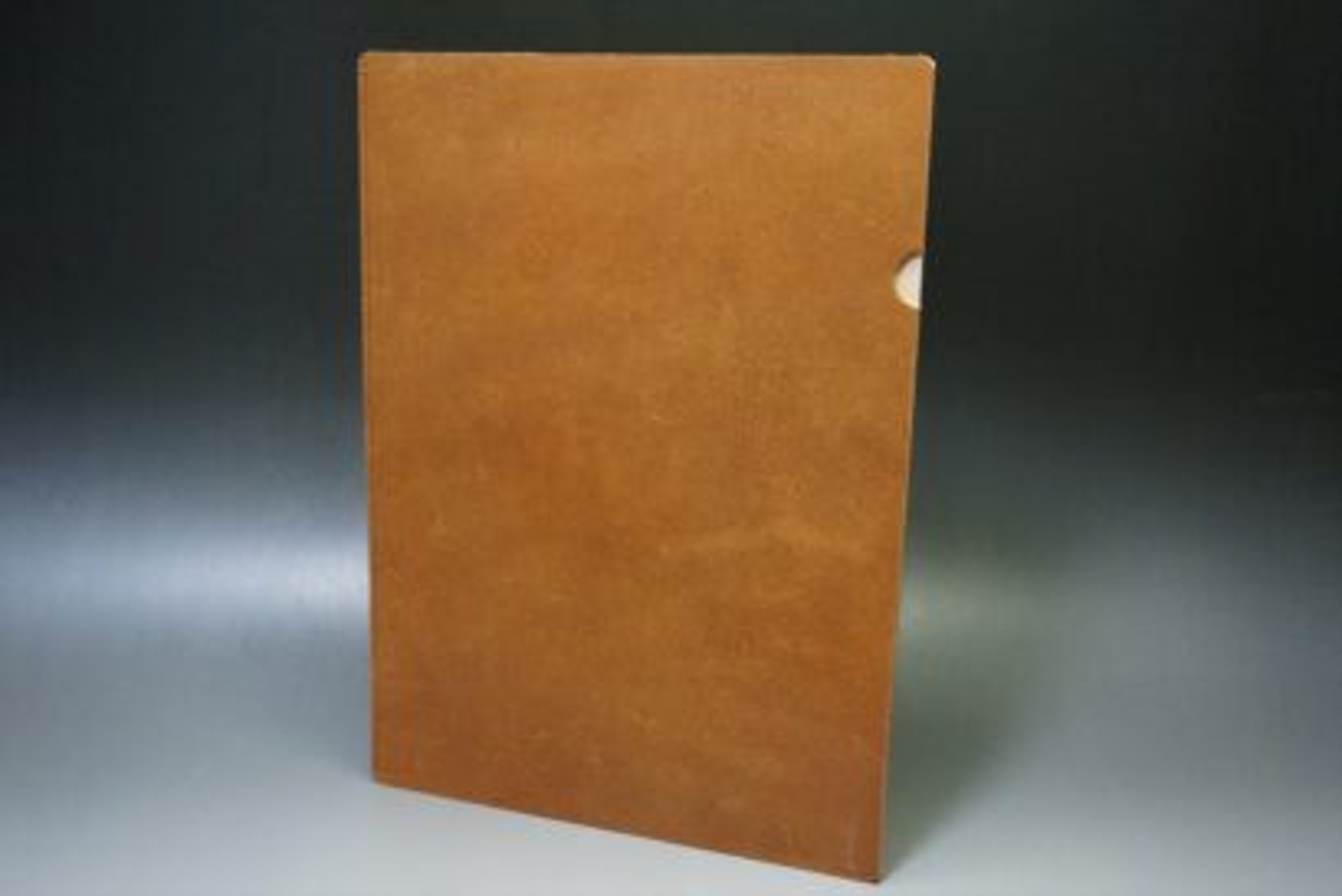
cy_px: 448
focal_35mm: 39
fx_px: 1454
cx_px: 671
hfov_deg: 49.5
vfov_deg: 34.2
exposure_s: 1/125
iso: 3200
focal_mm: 26
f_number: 4.5
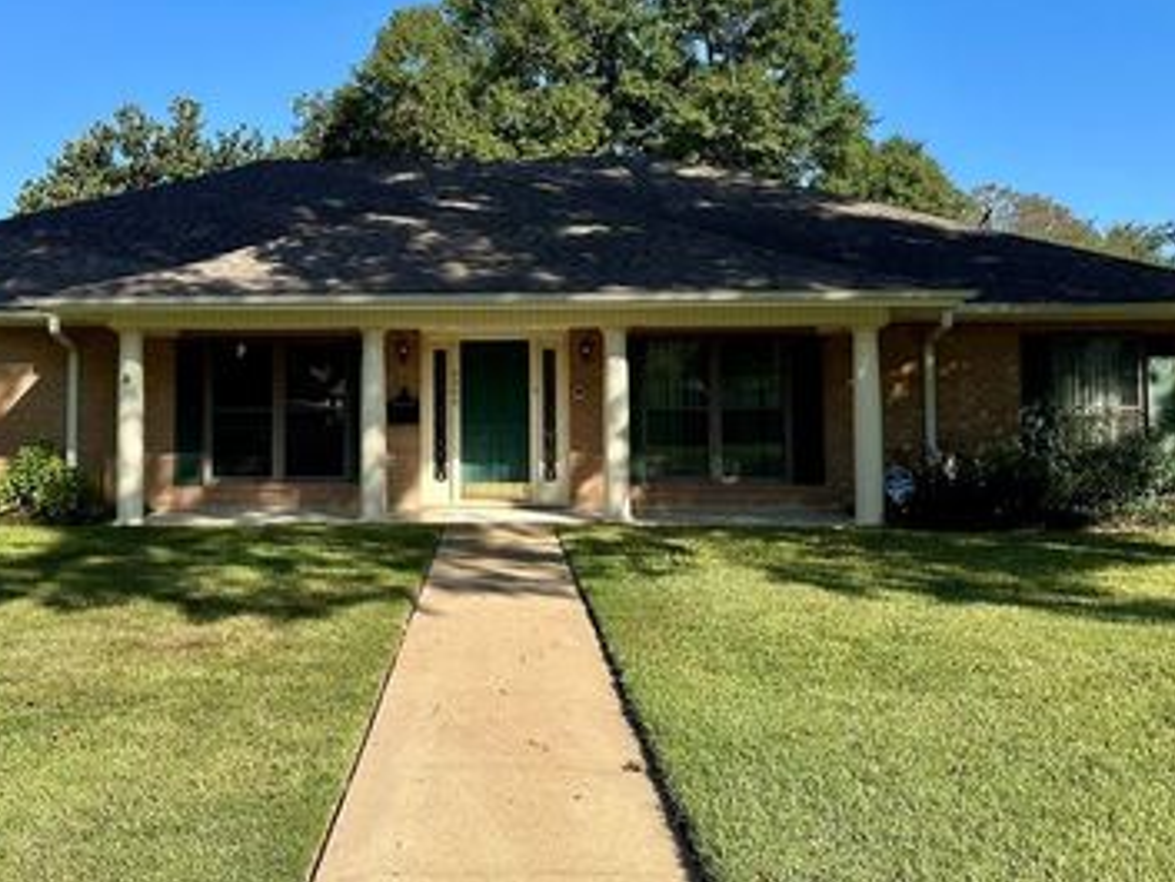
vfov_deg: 41.6
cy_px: 338
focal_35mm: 34
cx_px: 466
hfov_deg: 53.5
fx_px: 1154
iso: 80
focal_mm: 6.86
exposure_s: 1/2732
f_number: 1.78
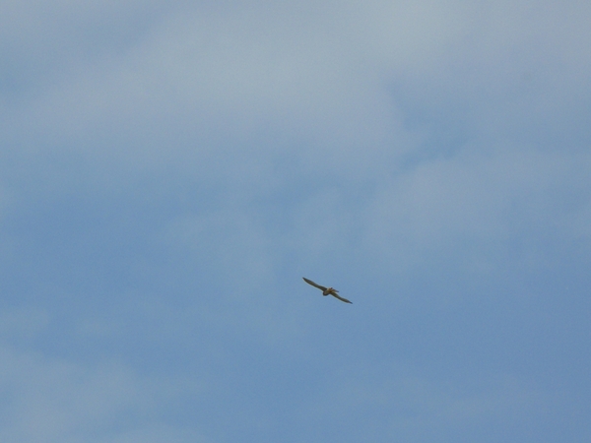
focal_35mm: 518
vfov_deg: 2.9
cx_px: 296
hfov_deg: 3.8
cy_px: 222
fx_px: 8844
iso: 100
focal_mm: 72
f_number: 7.1
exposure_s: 1/400
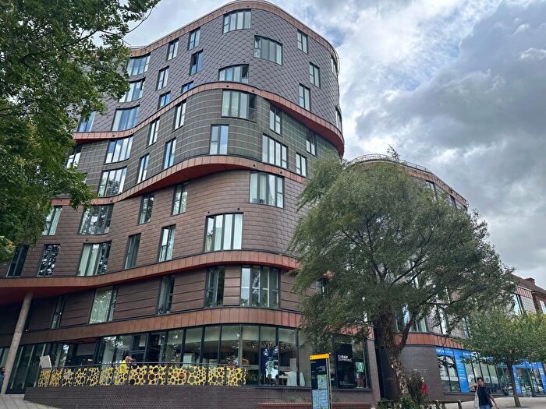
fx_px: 379
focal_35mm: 24
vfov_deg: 56.8
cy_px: 204
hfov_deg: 71.6
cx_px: 273
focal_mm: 6.86
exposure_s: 1/1321
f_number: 1.78
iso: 80
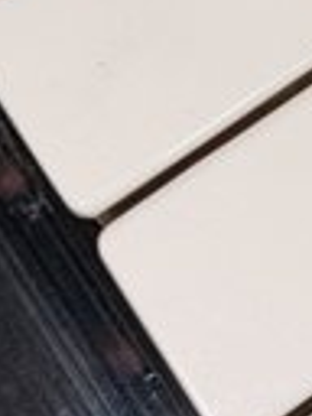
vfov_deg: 13.5
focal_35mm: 141
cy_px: -120
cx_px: 450
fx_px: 1694
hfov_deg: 10.2
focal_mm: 5.43
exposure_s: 1/120
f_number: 1.89
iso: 74
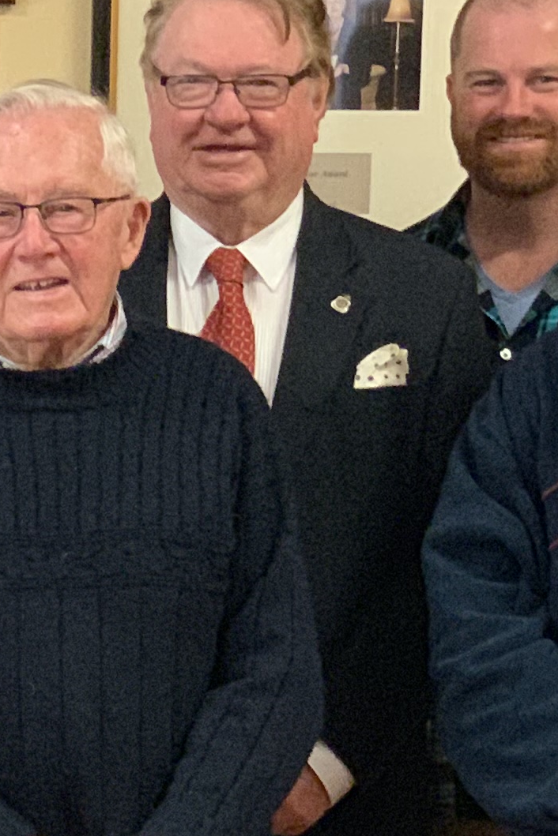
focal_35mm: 206
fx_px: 4789
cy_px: 848
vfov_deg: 9.9
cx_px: -314
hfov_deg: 6.6
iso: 250
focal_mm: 6
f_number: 2.4
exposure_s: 1/50
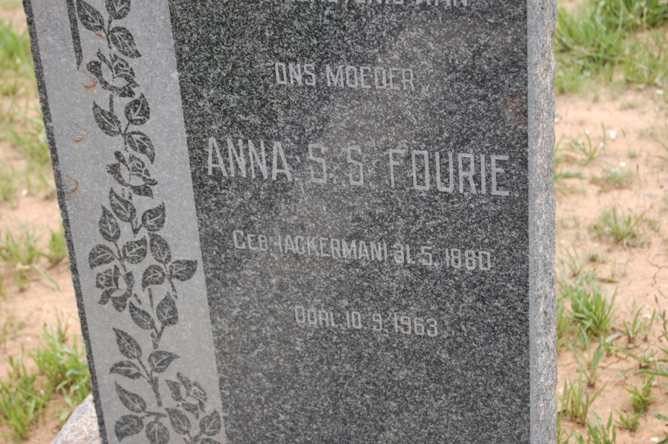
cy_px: 222
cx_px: 334
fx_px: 1530
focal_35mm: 82
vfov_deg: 16.5
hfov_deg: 24.6
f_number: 5.6
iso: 200
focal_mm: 55
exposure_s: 1/125
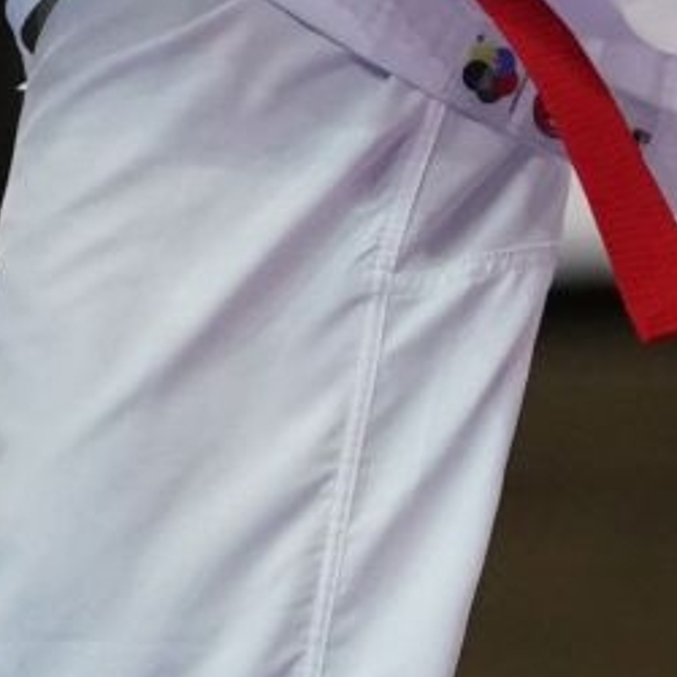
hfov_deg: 1.6
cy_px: -745
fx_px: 24671
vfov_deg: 1.6
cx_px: 1059
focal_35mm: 1115
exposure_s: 1/1000
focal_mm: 182
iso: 4000
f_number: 2.8
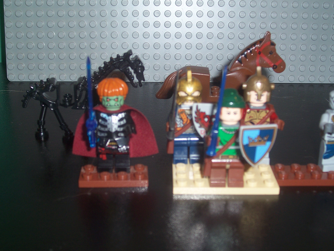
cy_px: 126
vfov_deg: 27.5
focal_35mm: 53
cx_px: 167
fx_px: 511
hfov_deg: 36.2
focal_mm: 8.6
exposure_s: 1/60
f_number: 3.4
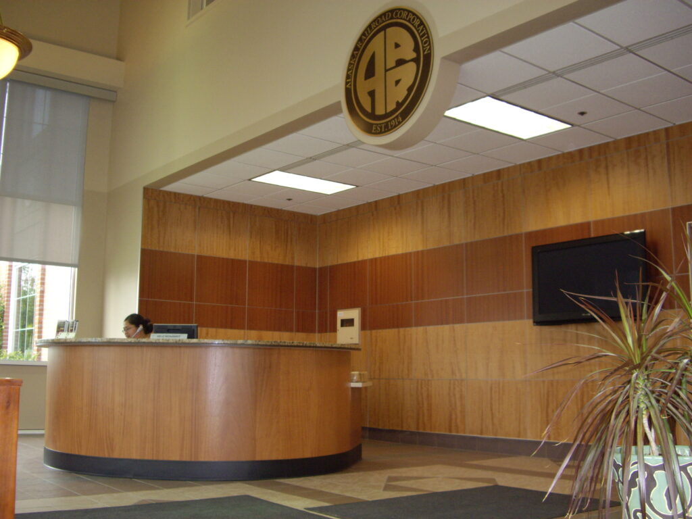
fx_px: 760
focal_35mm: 38
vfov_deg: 37.7
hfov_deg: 49.0
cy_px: 260
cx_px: 346
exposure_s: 1/40
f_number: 2.8
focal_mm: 7.9
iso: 200
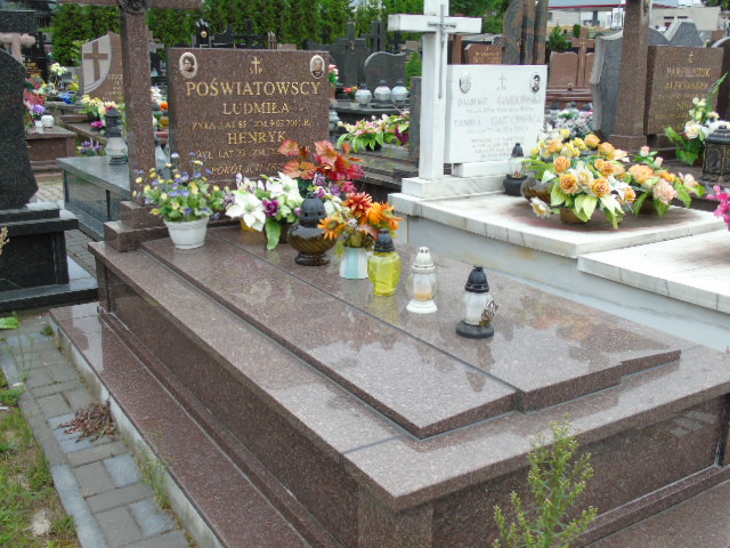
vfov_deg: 41.8
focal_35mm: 34
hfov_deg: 54.0
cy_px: 274
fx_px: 717
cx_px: 365
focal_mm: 6.1
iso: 80
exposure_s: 1/80
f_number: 3.8
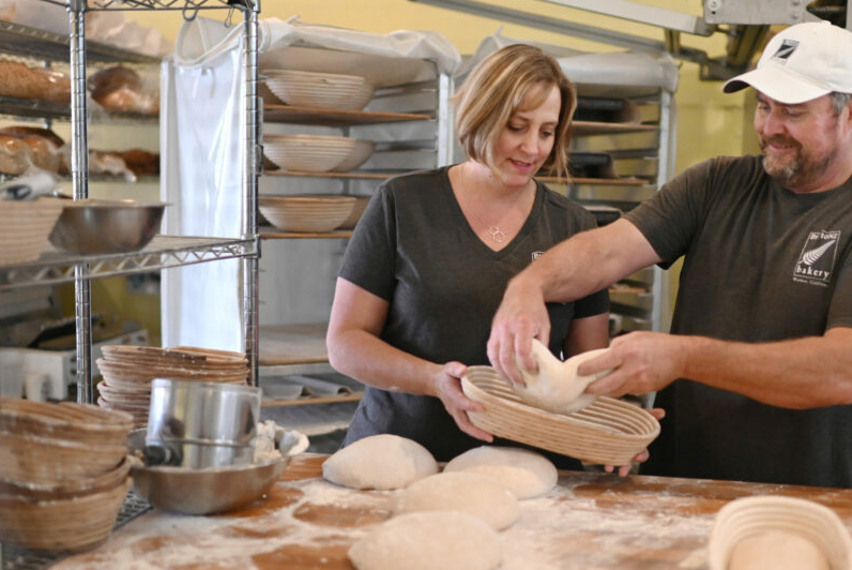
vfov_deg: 29.9
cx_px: 534
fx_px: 1066
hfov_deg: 43.2
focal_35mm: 45
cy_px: 292
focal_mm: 35
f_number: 1.4
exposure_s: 1/800
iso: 3200
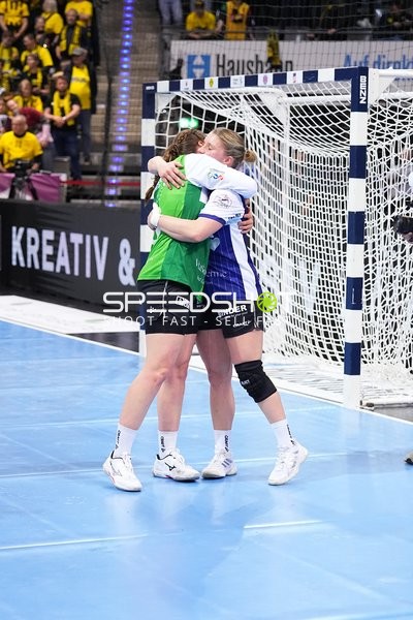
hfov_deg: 13.0
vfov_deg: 19.5
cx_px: 206
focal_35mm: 105
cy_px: 310
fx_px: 1807
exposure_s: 1/1000
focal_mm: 70
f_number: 2.8
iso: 3200
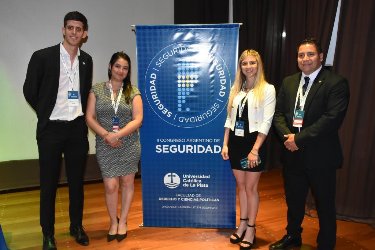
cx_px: 188
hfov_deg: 55.1
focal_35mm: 34
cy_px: 125
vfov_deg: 38.4
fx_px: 359
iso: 3200
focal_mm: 23
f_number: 7.1
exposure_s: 1/60
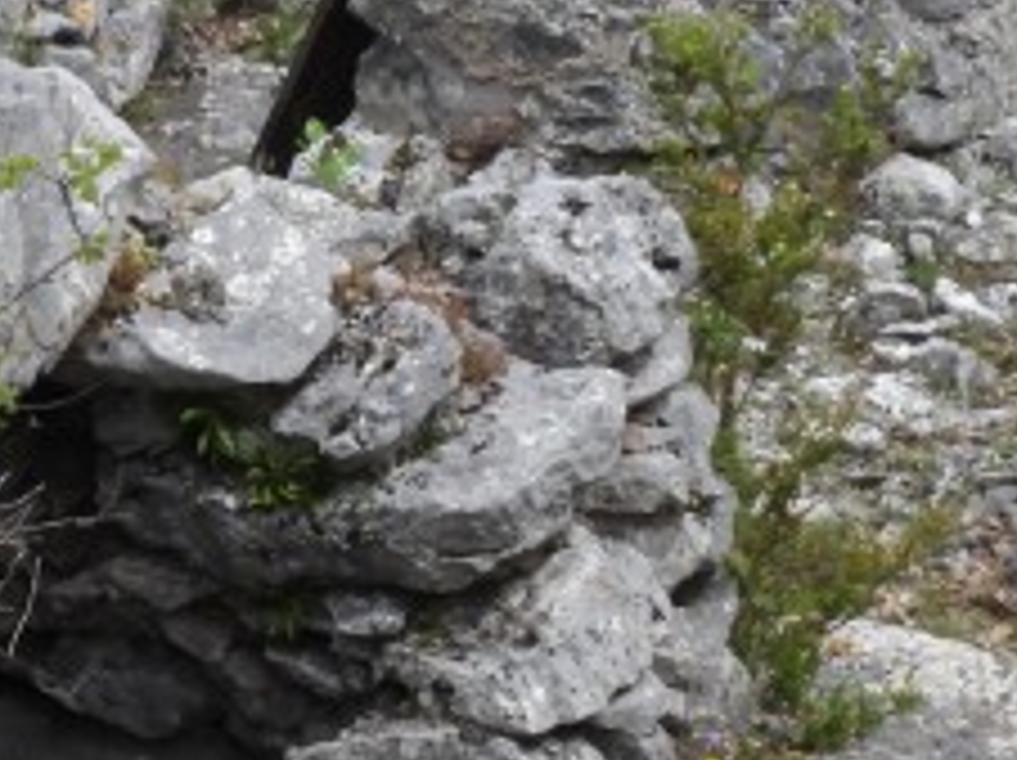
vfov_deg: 7.6
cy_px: 247
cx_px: 108
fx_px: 5723
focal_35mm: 195
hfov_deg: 10.1
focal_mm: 9.8
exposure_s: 1/640
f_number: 8
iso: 400
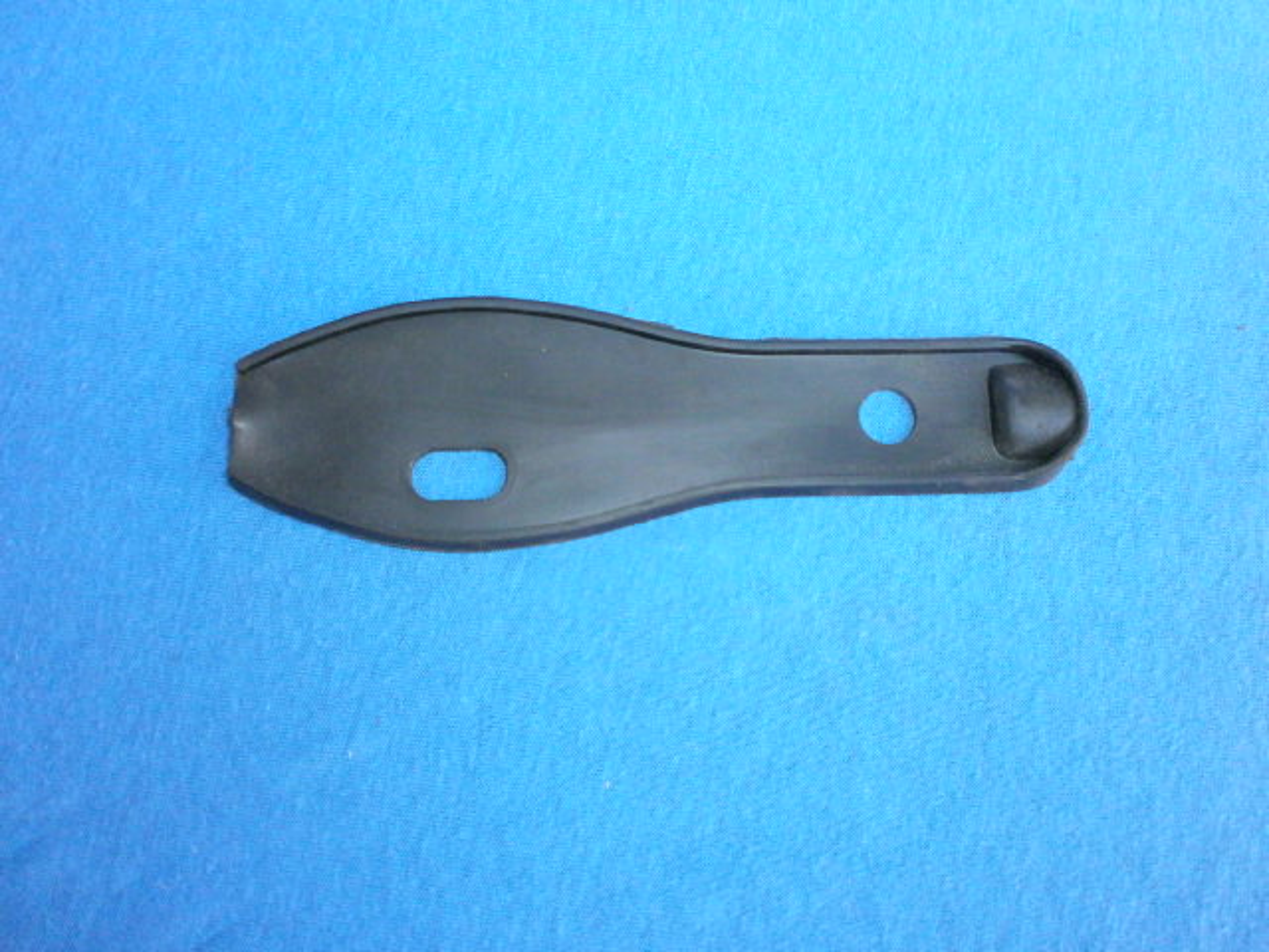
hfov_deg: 65.3
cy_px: 476
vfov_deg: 51.4
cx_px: 634
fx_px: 990
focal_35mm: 27
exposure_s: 1/250
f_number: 2.9
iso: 500
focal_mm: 4.8
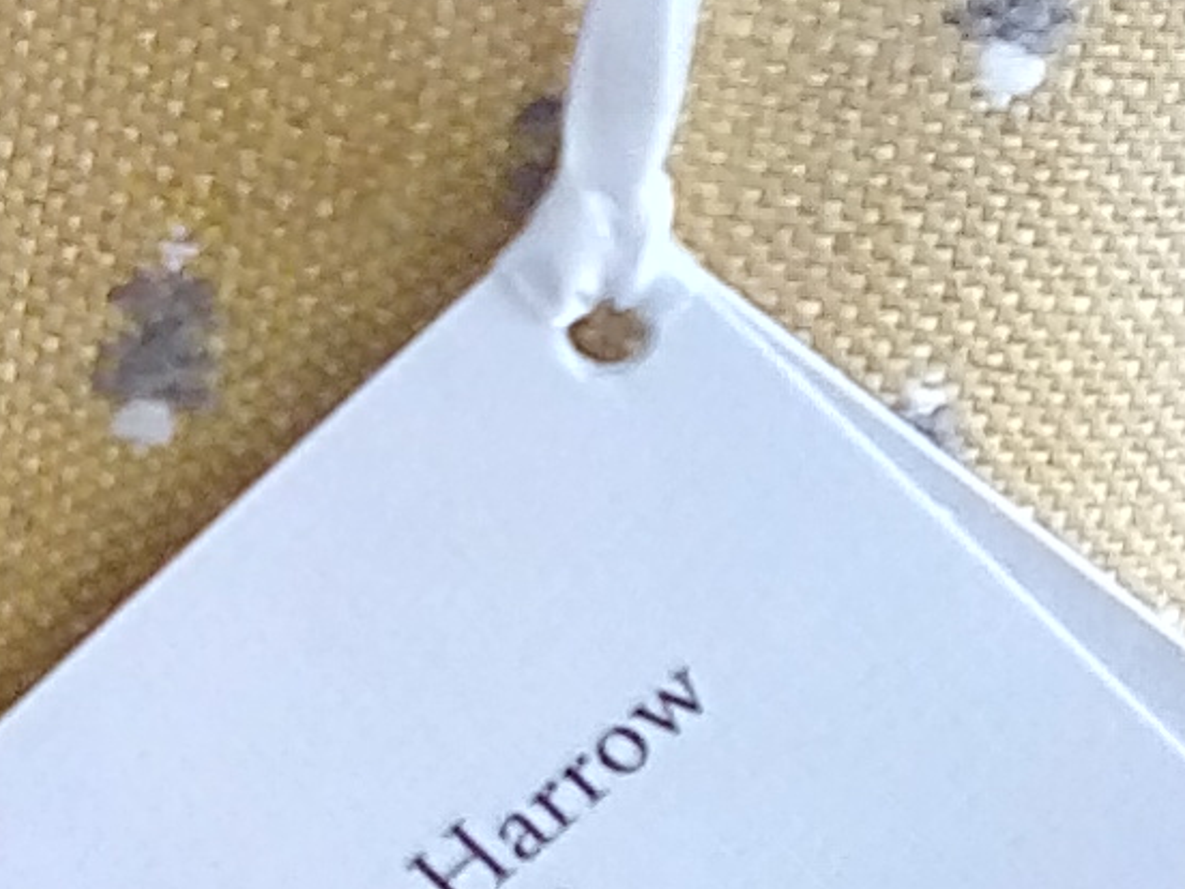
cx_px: 6
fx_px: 3868
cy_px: 71
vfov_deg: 13.0
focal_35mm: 113
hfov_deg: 17.0
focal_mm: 3.1
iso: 243
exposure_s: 1/30
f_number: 2.8
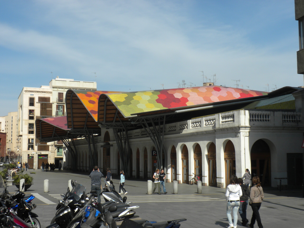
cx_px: 152
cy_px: 114
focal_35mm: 52
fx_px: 457
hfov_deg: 36.8
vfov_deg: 28.0
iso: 64
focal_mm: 9.1
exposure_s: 1/110
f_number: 11
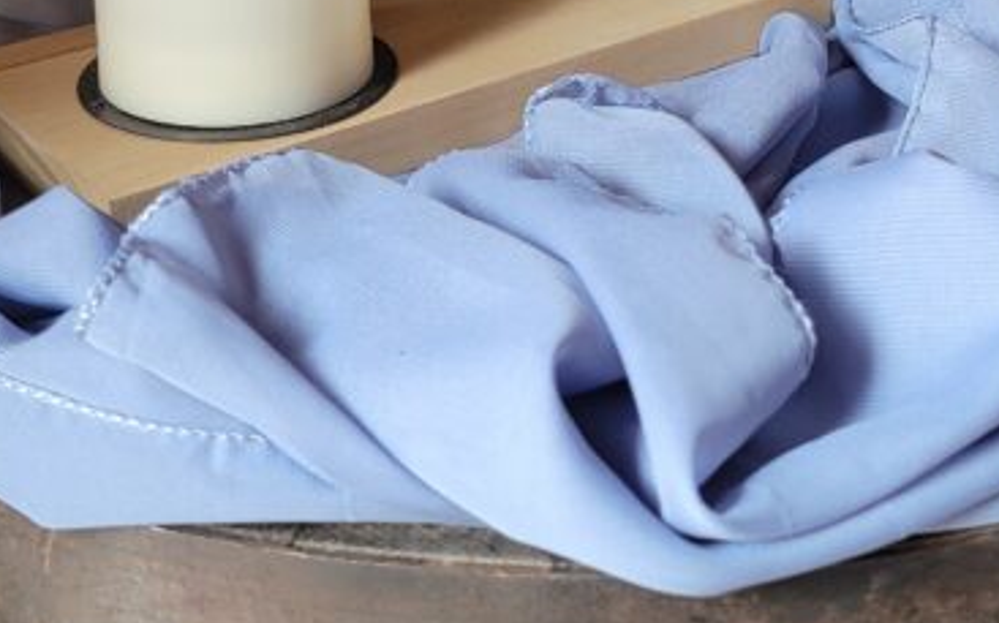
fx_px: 1932
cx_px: 683
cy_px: -44
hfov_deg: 28.8
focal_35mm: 71
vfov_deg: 17.8
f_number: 1.8
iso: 250
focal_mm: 6.7
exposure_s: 1/120
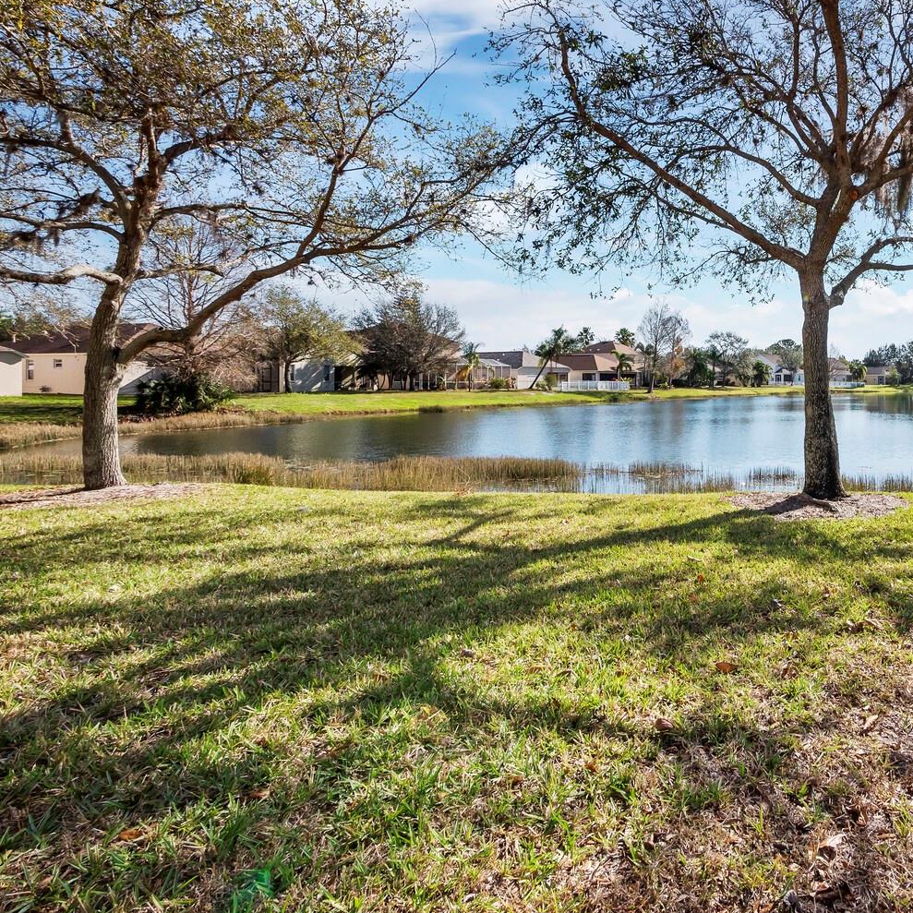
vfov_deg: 74.5
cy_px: 399
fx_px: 597
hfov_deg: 68.1
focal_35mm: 20
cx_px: 723
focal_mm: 7
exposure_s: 1/125
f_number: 10
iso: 400
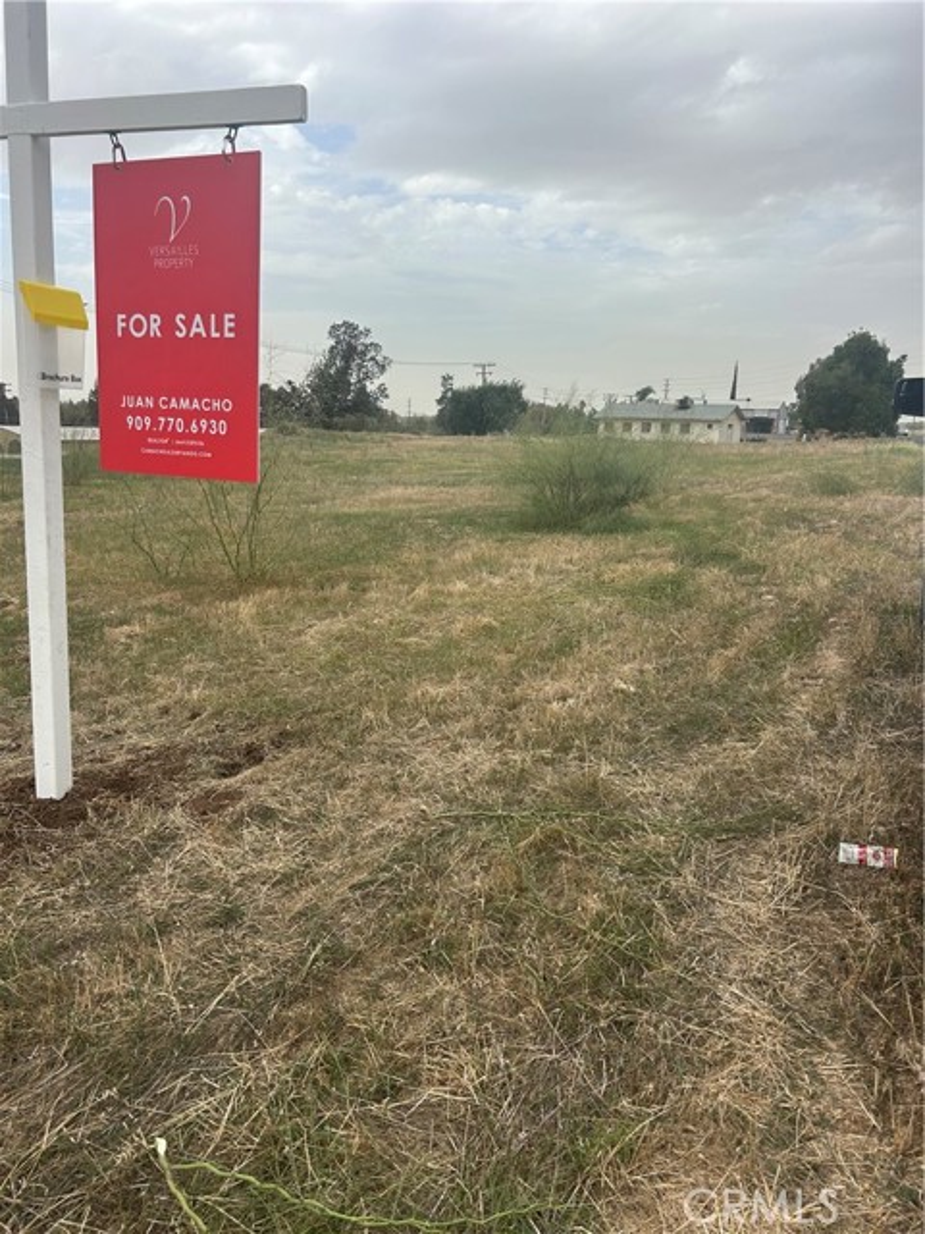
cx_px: 462
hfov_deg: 53.1
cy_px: 617
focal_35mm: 26
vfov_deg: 67.3
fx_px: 926
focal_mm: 5.7
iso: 50
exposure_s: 1/1838
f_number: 1.5
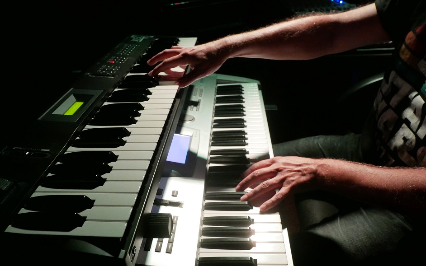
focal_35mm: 27
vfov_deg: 45.7
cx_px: 202
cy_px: 164
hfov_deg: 68.3
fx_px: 314
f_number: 3.5
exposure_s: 1/60
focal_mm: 12
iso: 3200
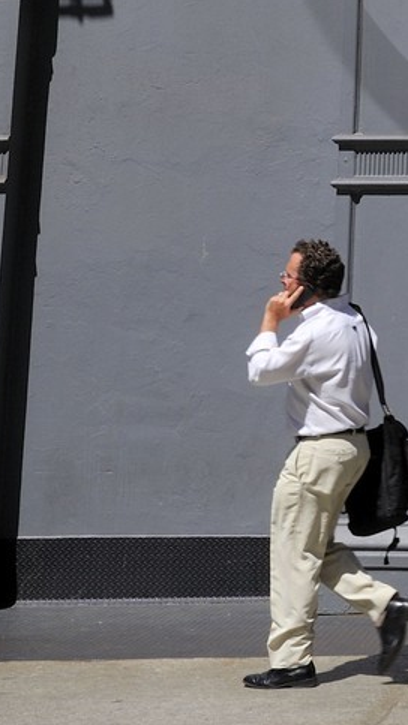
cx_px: 708
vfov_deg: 16.7
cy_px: -222
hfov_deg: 9.6
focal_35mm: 121
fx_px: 2329
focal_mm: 35
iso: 200
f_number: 14
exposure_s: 1/200
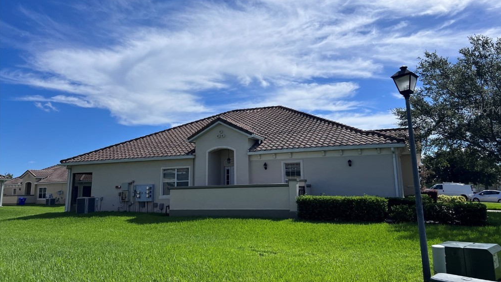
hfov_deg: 66.0
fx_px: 385
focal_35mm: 29
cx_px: 256
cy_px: 110
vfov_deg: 40.0
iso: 50
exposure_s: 1/11364
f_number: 1.5
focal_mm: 5.7
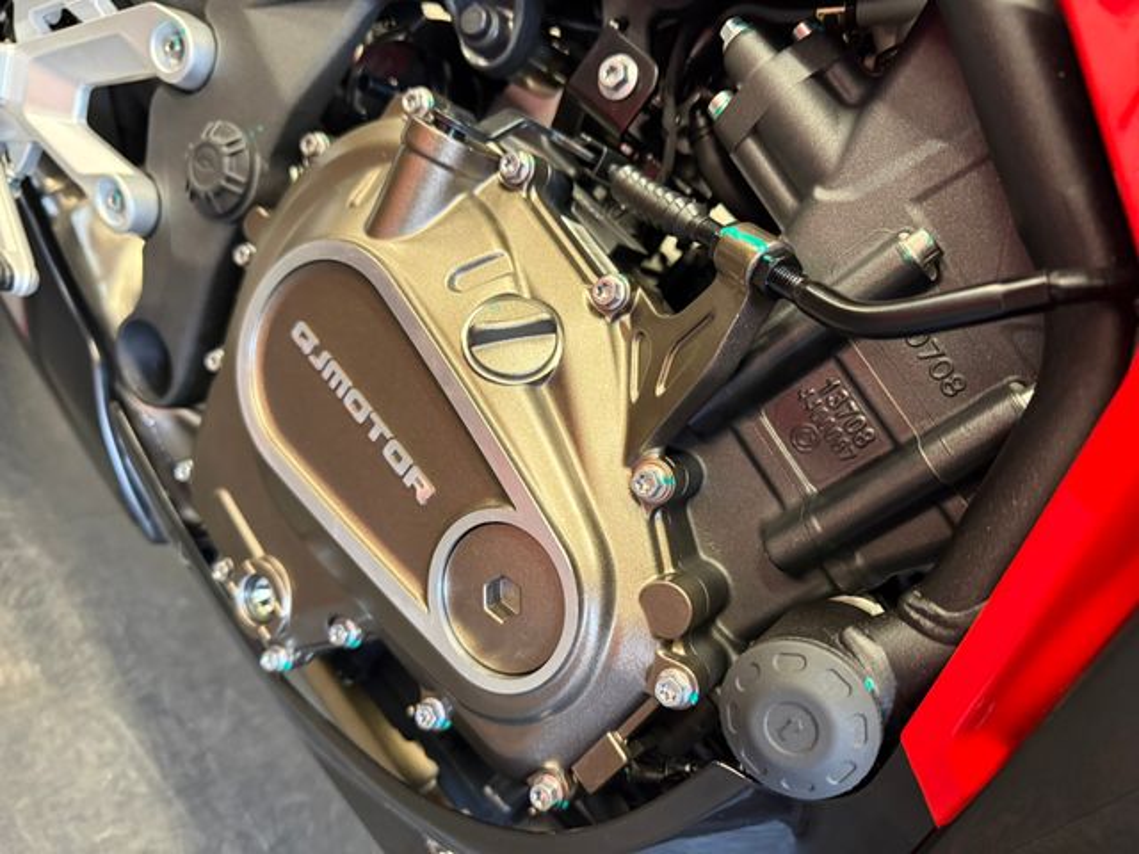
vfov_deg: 56.8
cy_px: 427
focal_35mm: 24
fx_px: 790
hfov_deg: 71.6
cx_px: 570
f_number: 1.78
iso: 500
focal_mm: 6.76
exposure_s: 1/50
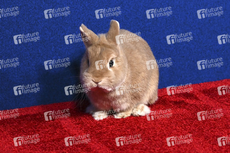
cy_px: 76
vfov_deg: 11.4
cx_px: 115
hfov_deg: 17.1
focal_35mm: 120
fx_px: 766
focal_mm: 120
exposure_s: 1/250
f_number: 5.6
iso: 2000
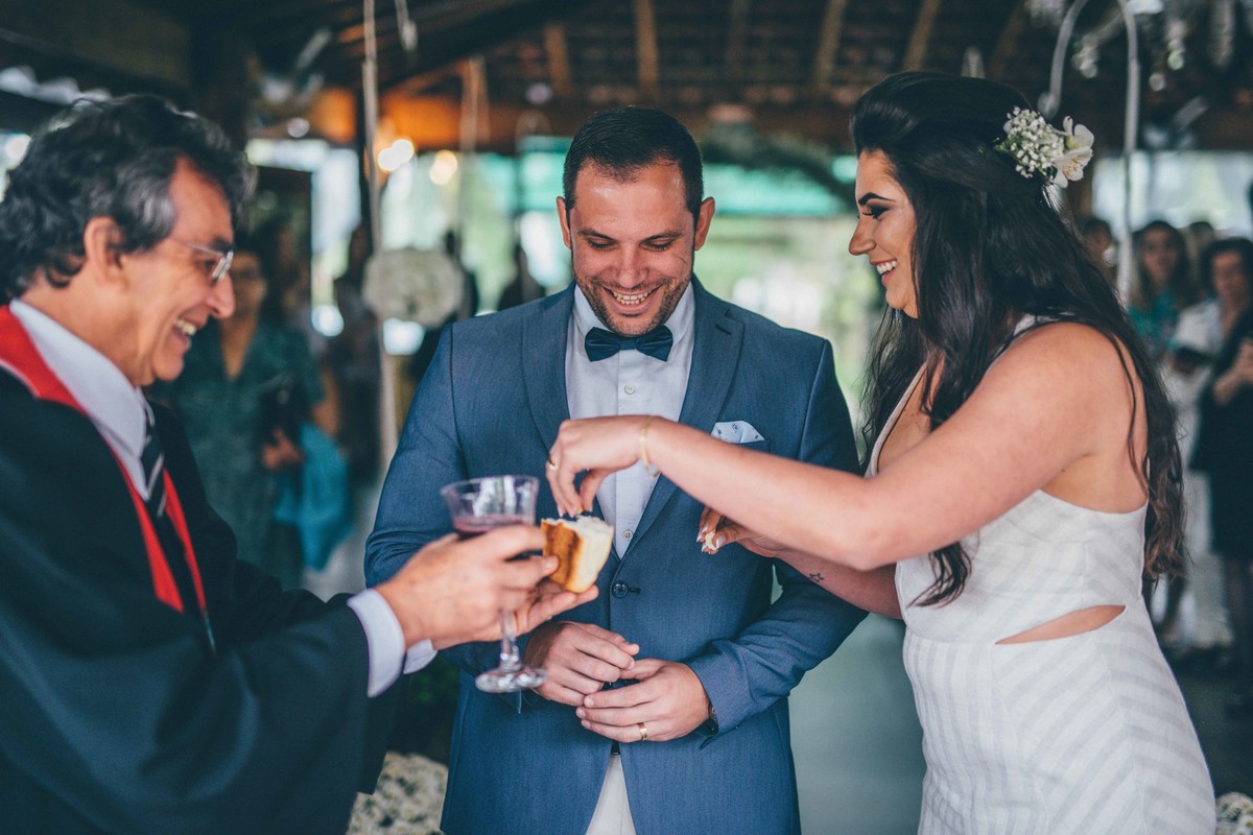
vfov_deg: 27.0
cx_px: 626
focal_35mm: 50
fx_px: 1740
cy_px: 418
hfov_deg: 39.6
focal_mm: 50
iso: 500
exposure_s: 1/250
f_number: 1.4
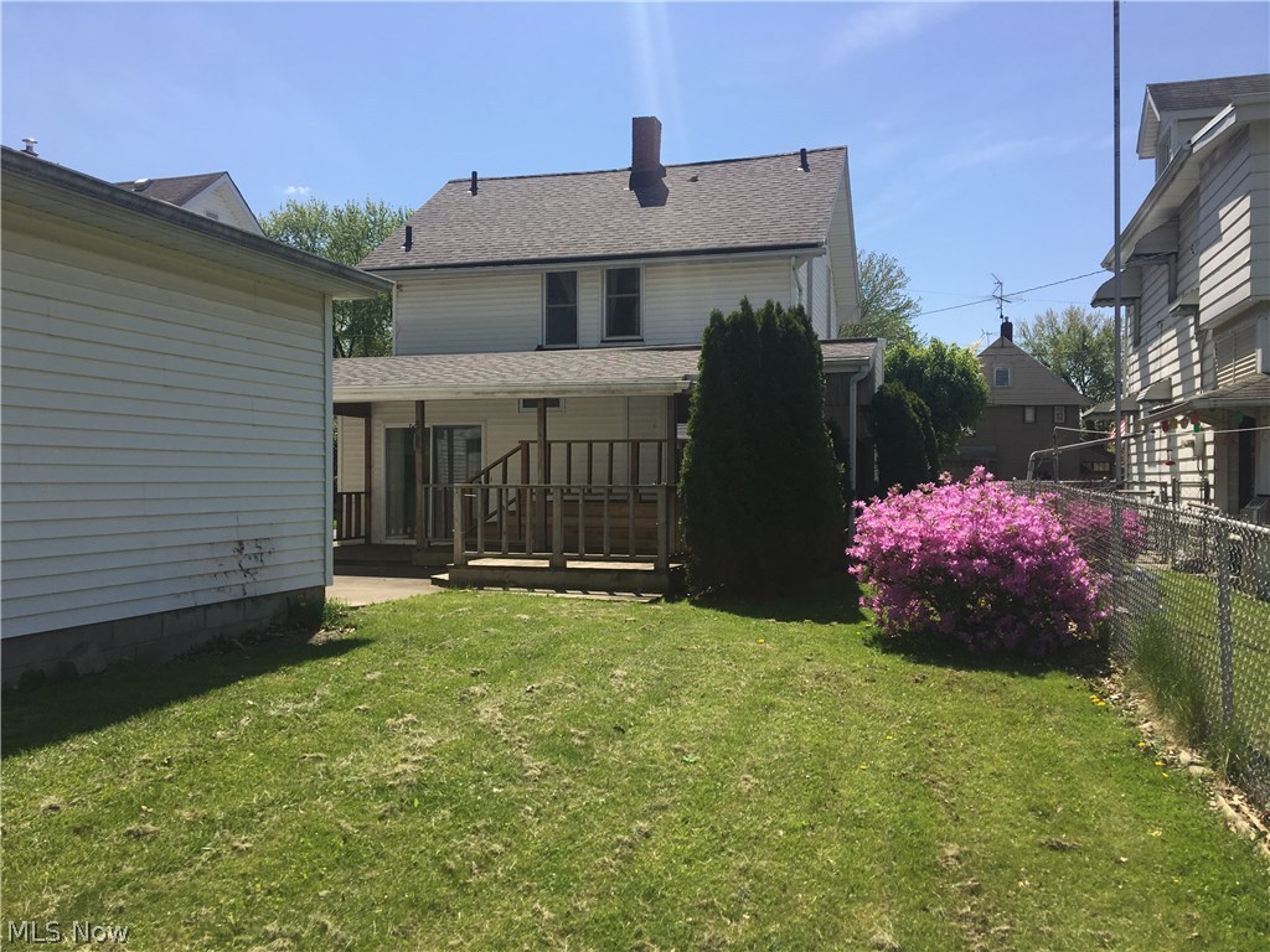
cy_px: 476
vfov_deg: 48.2
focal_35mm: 29
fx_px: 1064
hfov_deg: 61.7
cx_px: 635
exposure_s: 1/1923
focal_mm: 4.15
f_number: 2.2
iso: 25
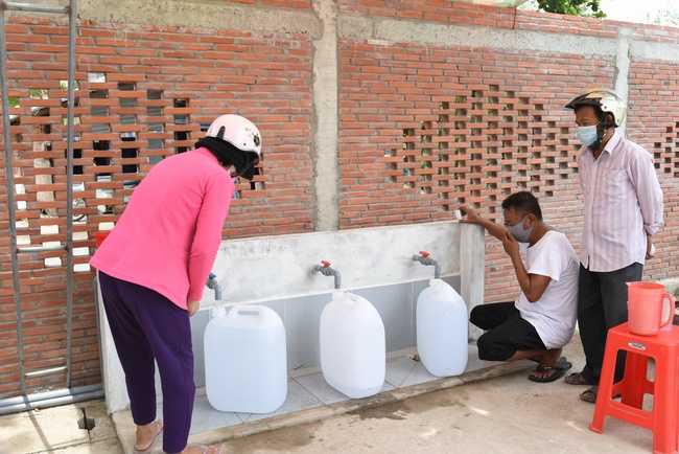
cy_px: 227
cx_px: 340
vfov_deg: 41.2
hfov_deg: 58.7
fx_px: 604
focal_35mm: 32
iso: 250
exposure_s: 1/100
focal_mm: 32
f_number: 7.1
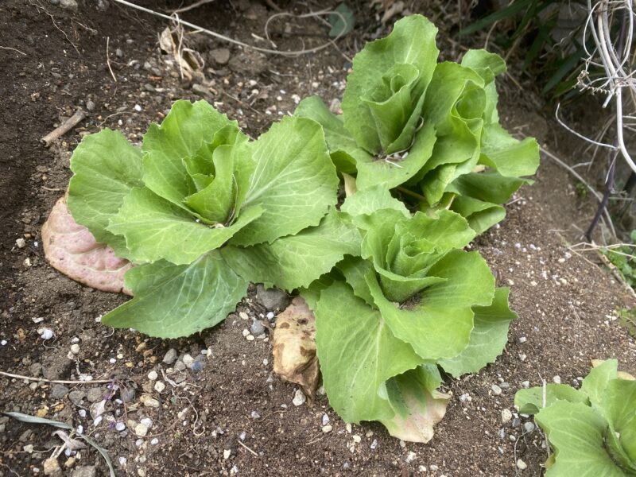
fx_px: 478
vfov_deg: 53.1
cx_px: 318
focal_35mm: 26
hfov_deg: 67.3
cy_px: 238
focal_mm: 4.25
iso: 32
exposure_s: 1/361
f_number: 1.8
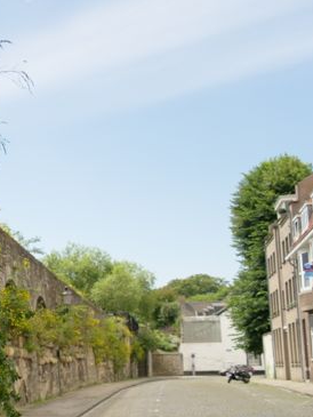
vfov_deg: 31.4
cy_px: 283
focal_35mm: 61
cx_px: -90
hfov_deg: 21.8
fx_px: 735
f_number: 3.5
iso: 400
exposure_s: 1/1250
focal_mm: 19
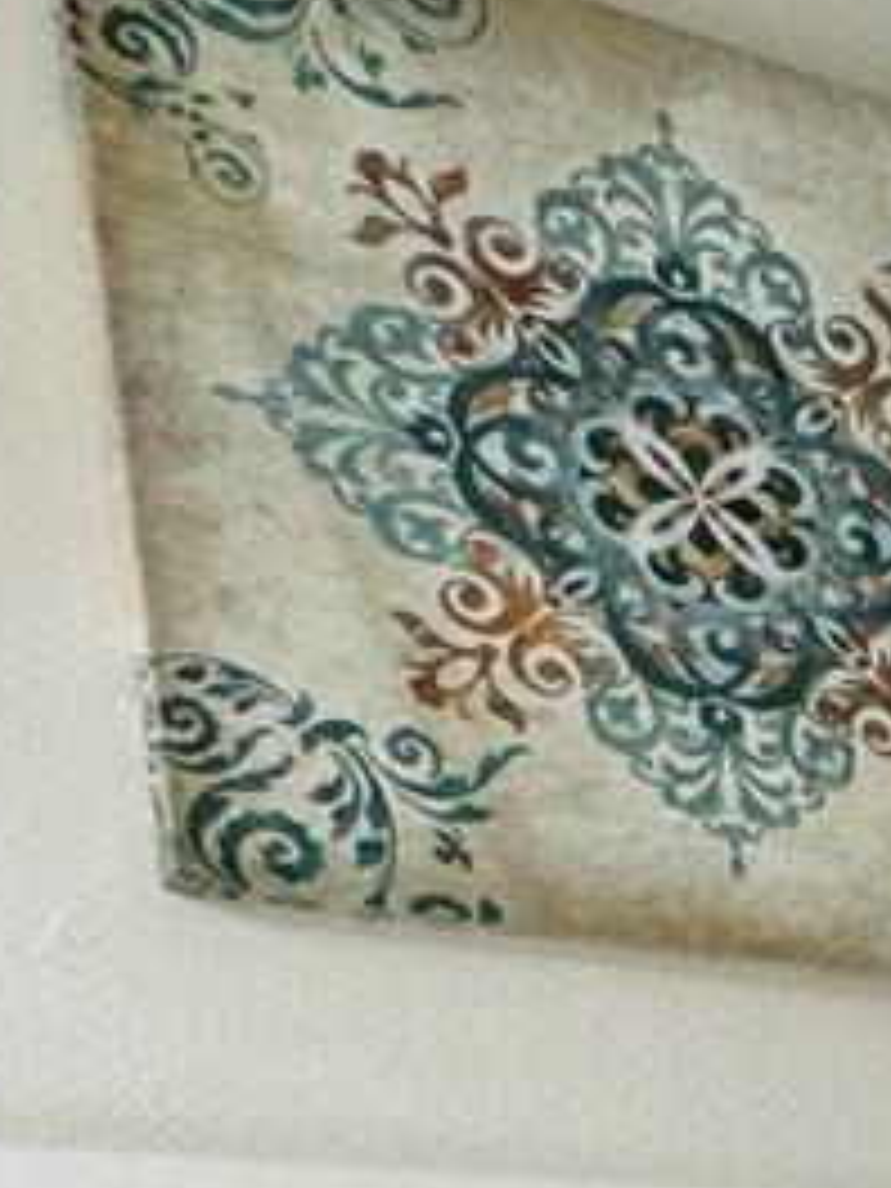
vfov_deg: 19.3
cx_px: 2812
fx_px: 2917
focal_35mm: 85
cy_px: 1908
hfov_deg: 10.6
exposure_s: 1/120
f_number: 2.2
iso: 100
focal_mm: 2.22
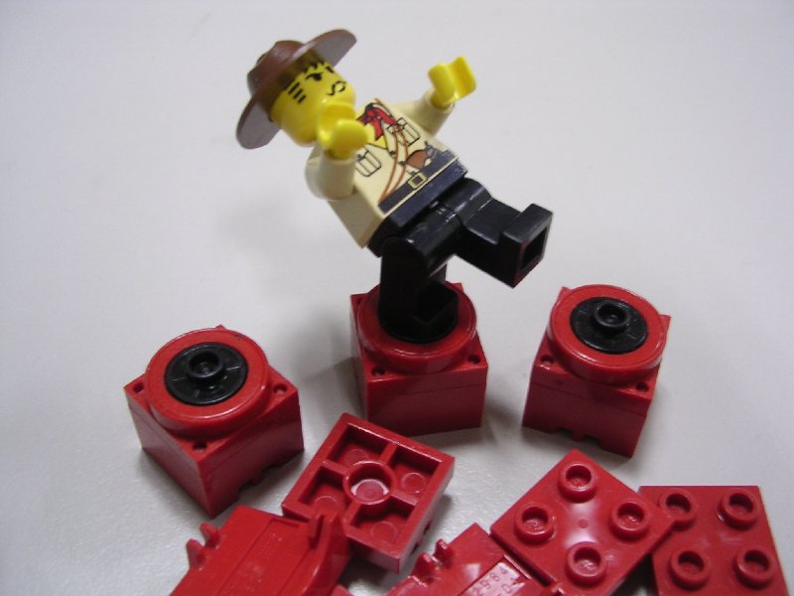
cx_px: 397
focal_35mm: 38
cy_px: 298
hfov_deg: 49.0
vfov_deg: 37.7
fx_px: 872
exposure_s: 1/3.8
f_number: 2.8
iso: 101
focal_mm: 5.8
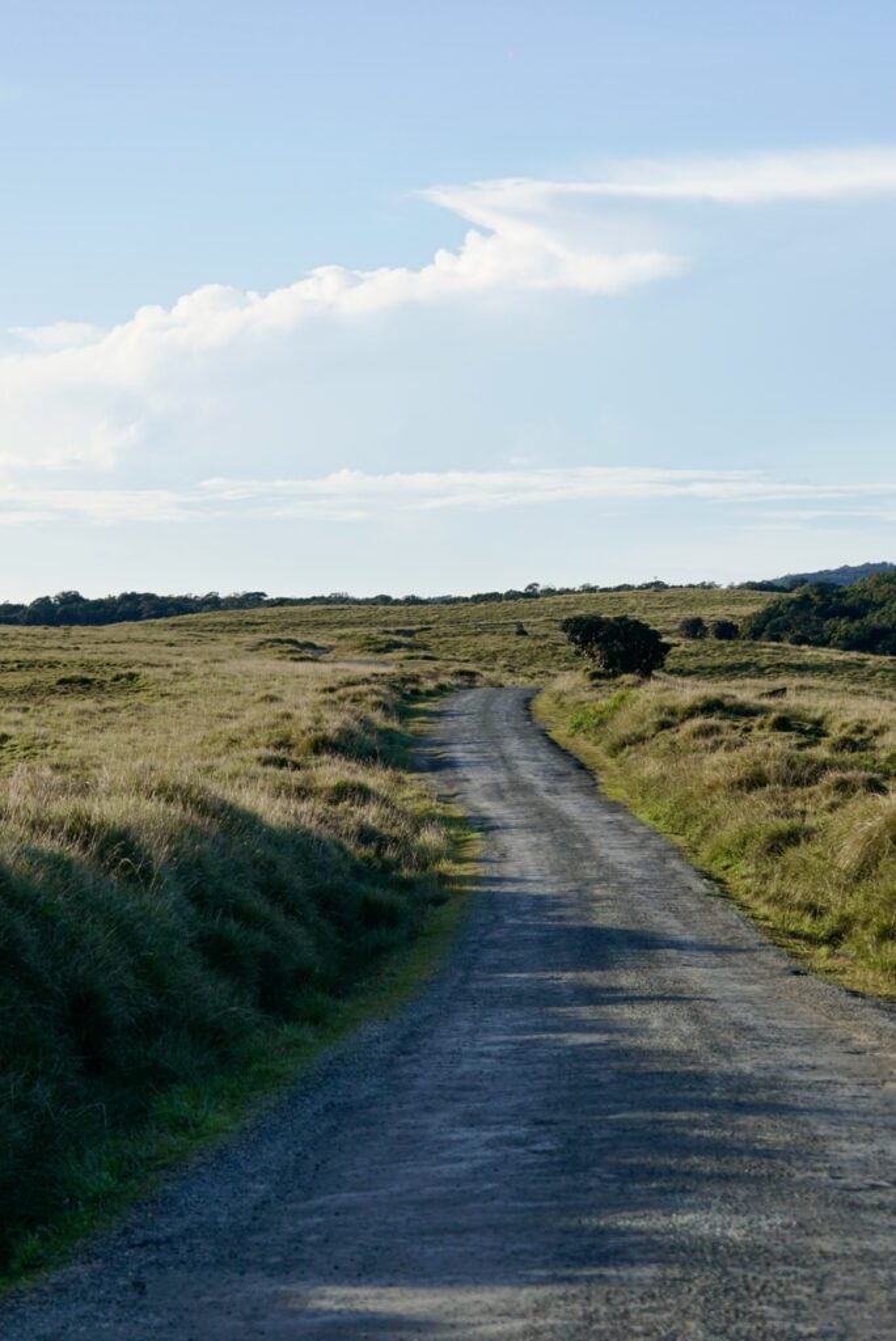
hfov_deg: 13.1
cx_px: 448
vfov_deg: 19.4
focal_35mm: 105
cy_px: 670
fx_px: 3914
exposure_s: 1/1250
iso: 400
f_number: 5.6
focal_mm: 70
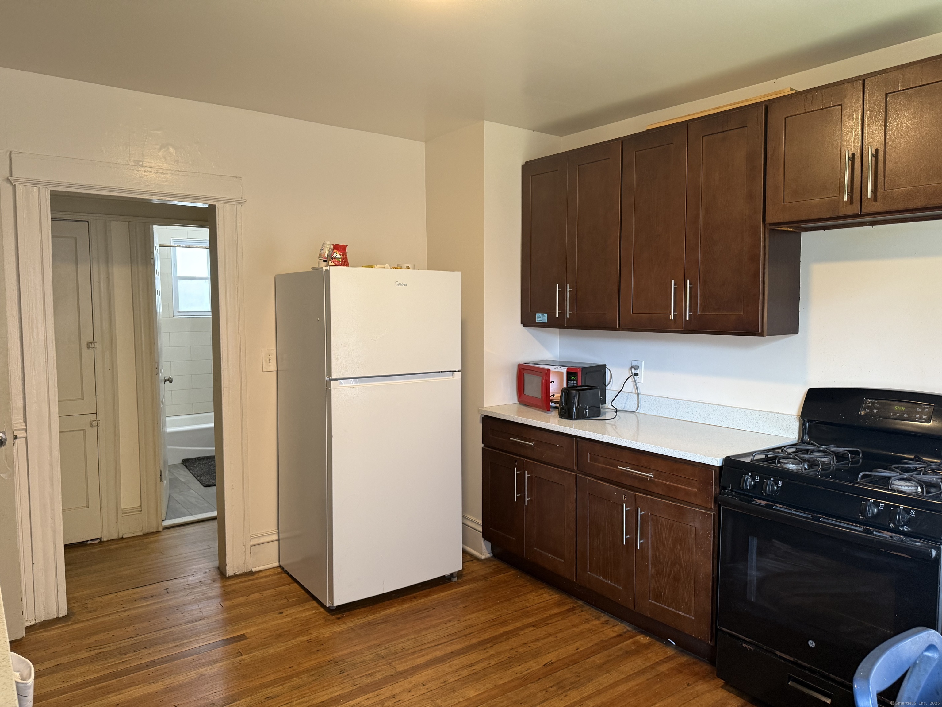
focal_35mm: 24
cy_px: 354
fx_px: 653
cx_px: 471
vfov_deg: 56.8
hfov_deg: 71.6
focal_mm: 6.76
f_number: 1.78
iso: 200
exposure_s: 1/60
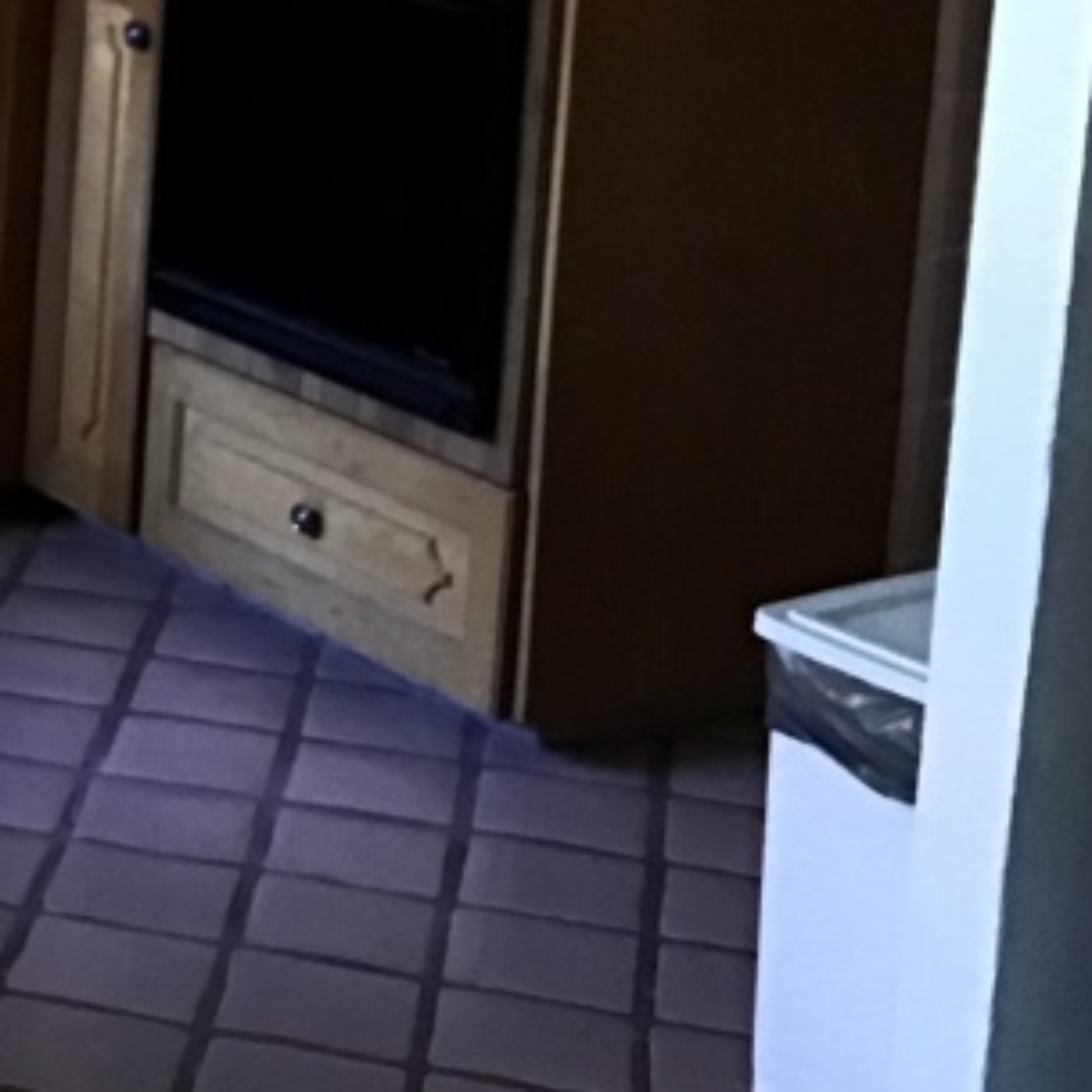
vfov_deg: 17.6
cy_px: -18
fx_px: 3426
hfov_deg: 16.8
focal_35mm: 96
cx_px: -420
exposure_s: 1/30
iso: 160
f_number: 2.4
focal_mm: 3.3
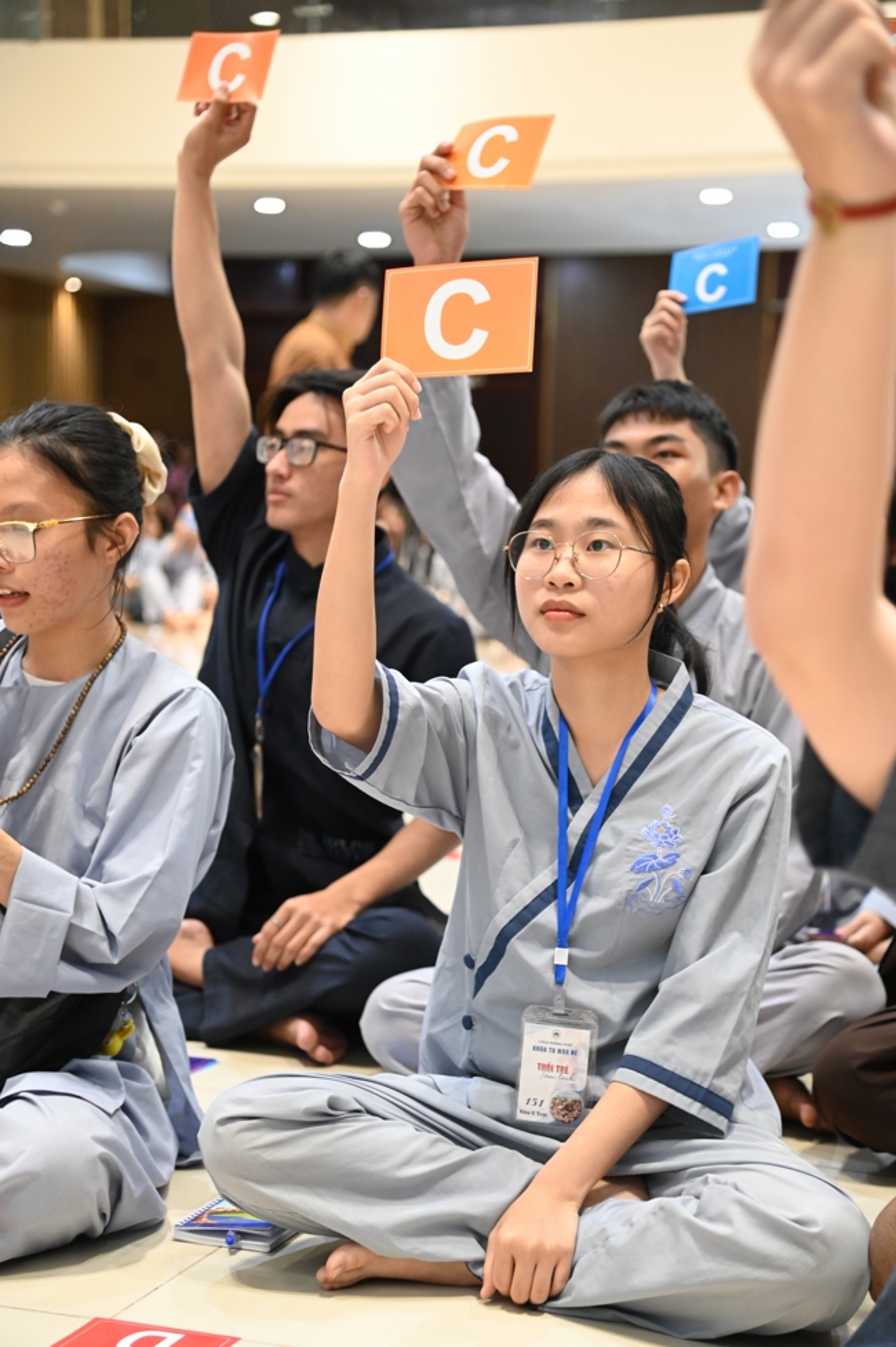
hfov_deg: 20.6
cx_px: 448
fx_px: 2467
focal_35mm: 66
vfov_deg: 30.5
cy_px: 674
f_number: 4
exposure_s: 1/160
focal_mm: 66
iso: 4000
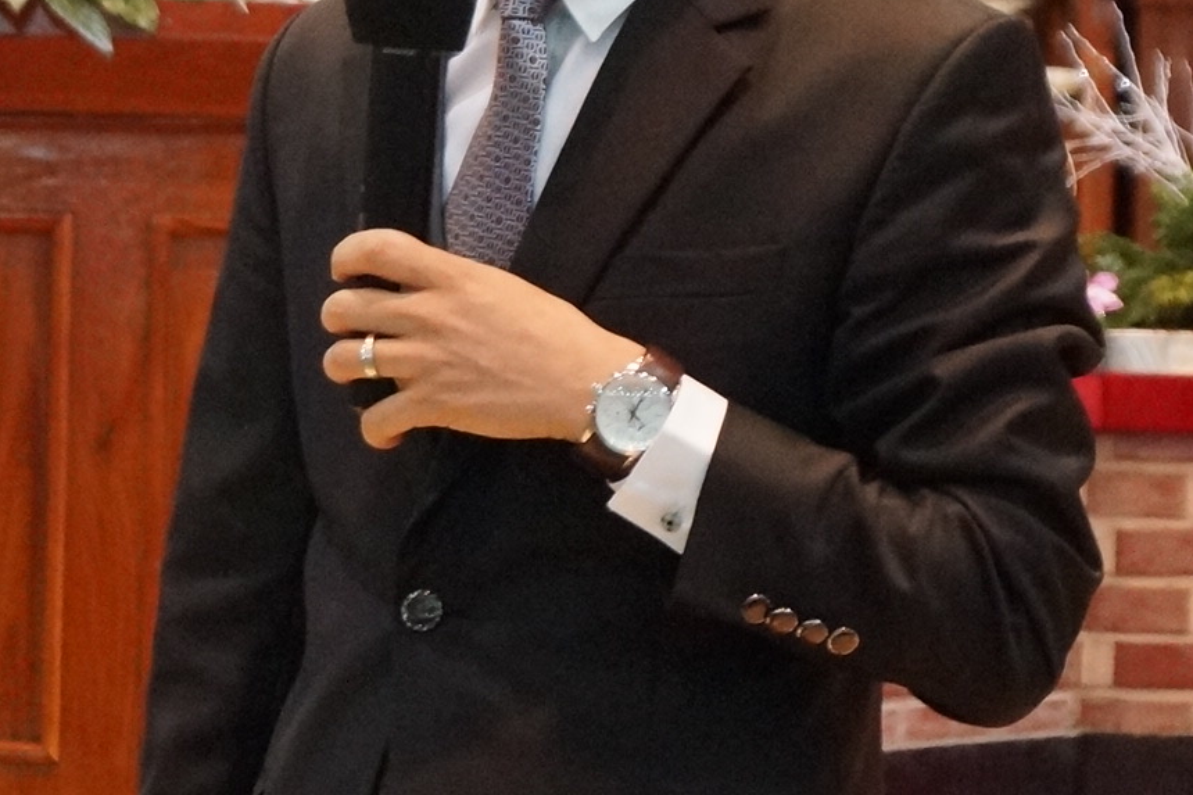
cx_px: 291
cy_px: 135
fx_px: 7766
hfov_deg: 8.8
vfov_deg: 5.9
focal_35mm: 234
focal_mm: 55
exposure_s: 1/100
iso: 3200
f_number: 5.6
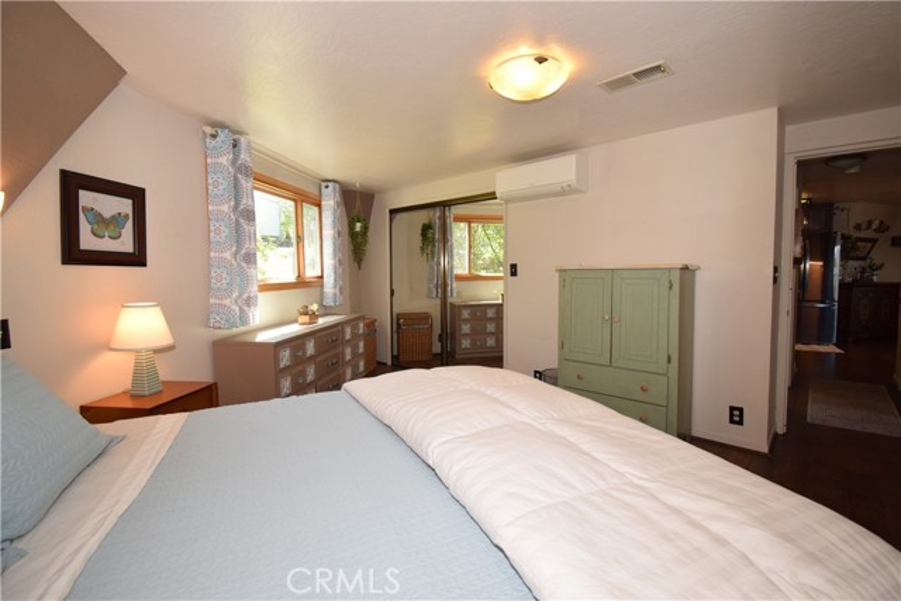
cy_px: 300
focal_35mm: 15
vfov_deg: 77.4
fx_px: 375
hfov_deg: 100.4
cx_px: 450
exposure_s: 1/125
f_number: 5.6
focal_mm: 10
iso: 640
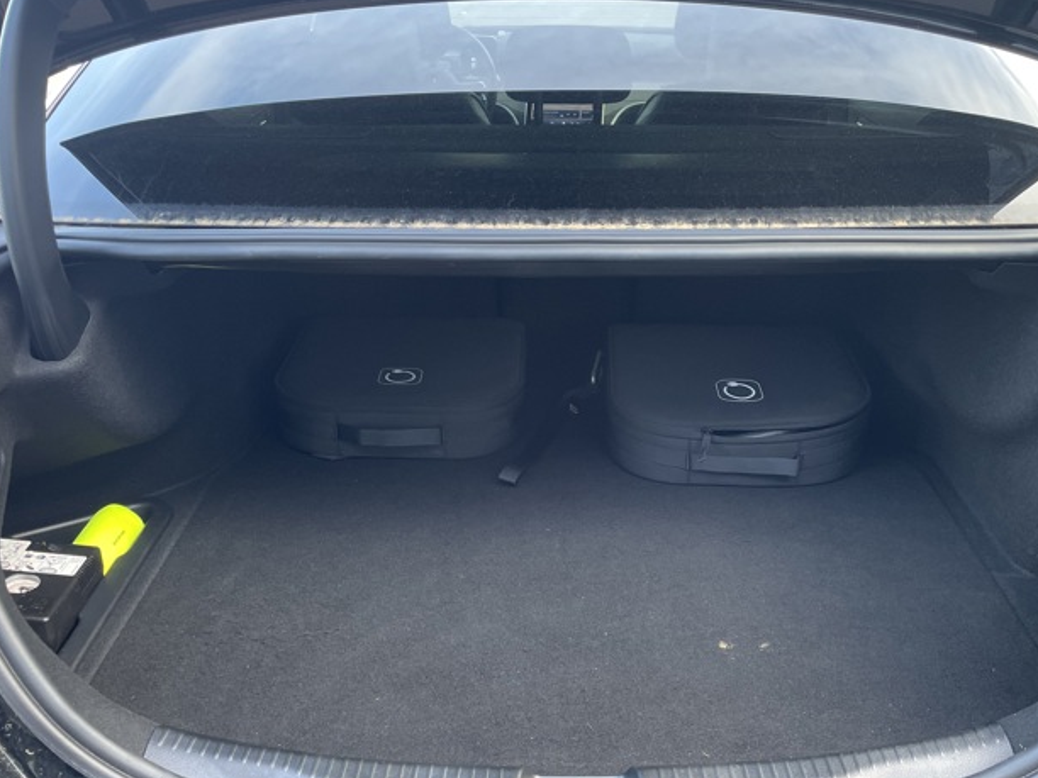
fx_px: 1020
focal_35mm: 34
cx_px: 561
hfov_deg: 53.9
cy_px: 470
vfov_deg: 41.6
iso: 125
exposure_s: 1/114
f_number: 1.6
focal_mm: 4.2
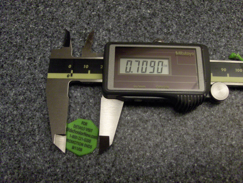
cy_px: 92
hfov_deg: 52.6
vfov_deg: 40.8
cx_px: 122
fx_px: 246
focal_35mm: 35
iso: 419
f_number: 2.8
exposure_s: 1/34.6
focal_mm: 7.5
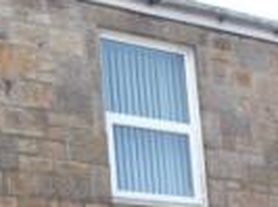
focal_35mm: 110
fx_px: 881
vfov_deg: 12.7
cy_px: 317
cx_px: 93
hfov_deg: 17.9
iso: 80
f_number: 4
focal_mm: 4.5
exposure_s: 1/200
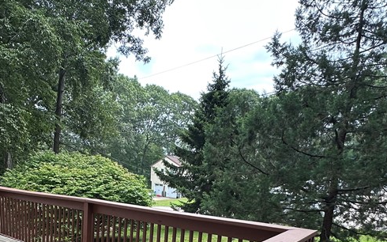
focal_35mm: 31
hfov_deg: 59.9
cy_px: 237
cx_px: 131
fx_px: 327
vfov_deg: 36.8
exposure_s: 1/299
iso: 40
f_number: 2.2
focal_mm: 2.22
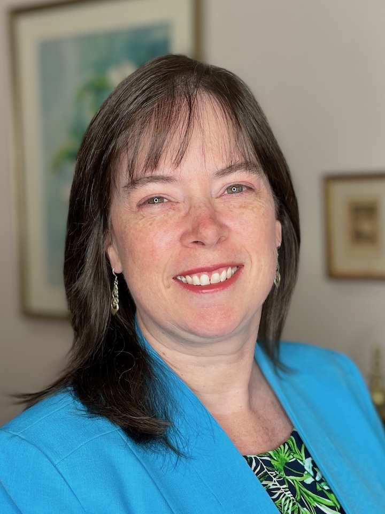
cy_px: 257
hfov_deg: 53.1
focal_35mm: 26
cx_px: 192
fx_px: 386
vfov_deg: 67.3
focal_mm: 4.2
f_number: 1.6
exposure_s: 1/120
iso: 32
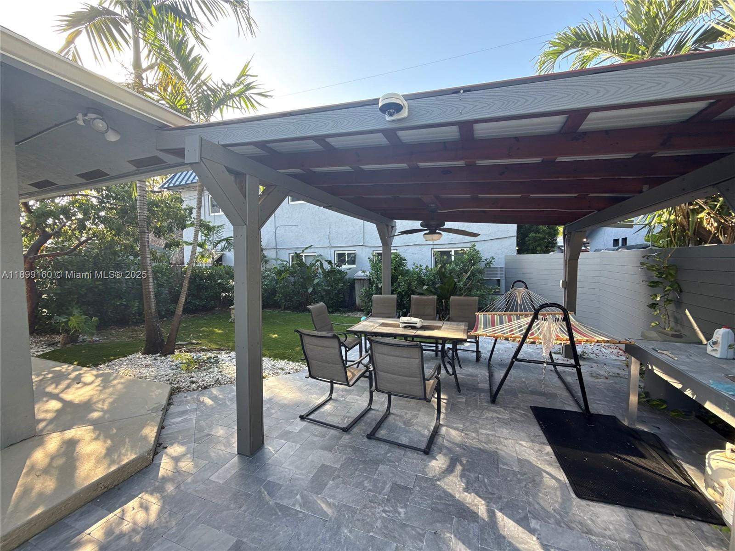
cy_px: 276
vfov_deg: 85.7
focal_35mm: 14
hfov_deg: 102.1
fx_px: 297
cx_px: 368
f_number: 2.2
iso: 50
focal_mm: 2.22
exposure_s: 1/99
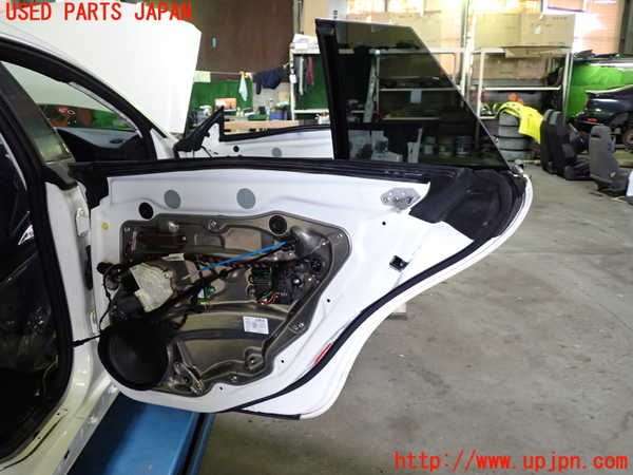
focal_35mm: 30
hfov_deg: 60.0
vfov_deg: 46.8
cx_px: 316
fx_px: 549
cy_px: 238
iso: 250
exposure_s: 1/30
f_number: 2.3
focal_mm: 5.4
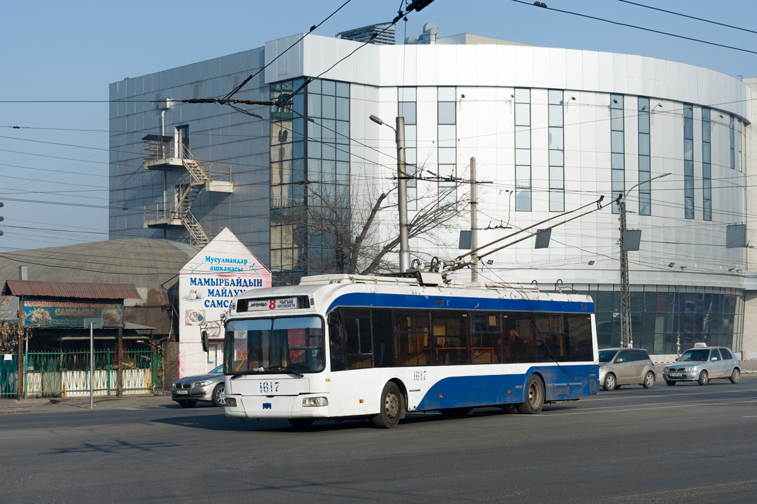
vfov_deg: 22.6
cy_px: 252
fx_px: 1262
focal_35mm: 60
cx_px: 378
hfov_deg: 33.4
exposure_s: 1/400
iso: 100
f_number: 6.3
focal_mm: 40
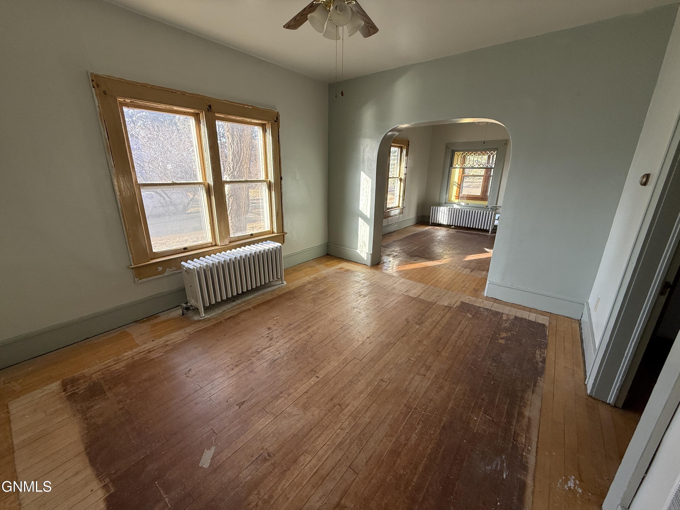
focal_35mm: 14
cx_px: 340
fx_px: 275
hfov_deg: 102.1
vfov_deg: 85.7
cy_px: 255
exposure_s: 1/151
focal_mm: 2.22
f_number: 2.2
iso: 64
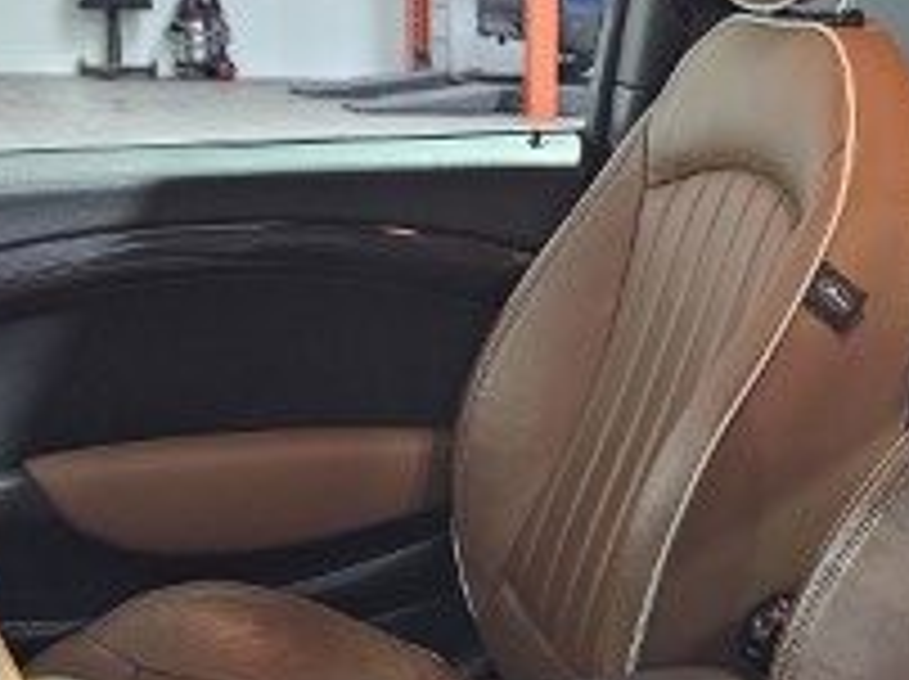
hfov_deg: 26.5
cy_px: 761
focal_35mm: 73
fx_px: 1915
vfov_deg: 19.2
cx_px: 648
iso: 800
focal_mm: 6.3
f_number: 1.7
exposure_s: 1/71
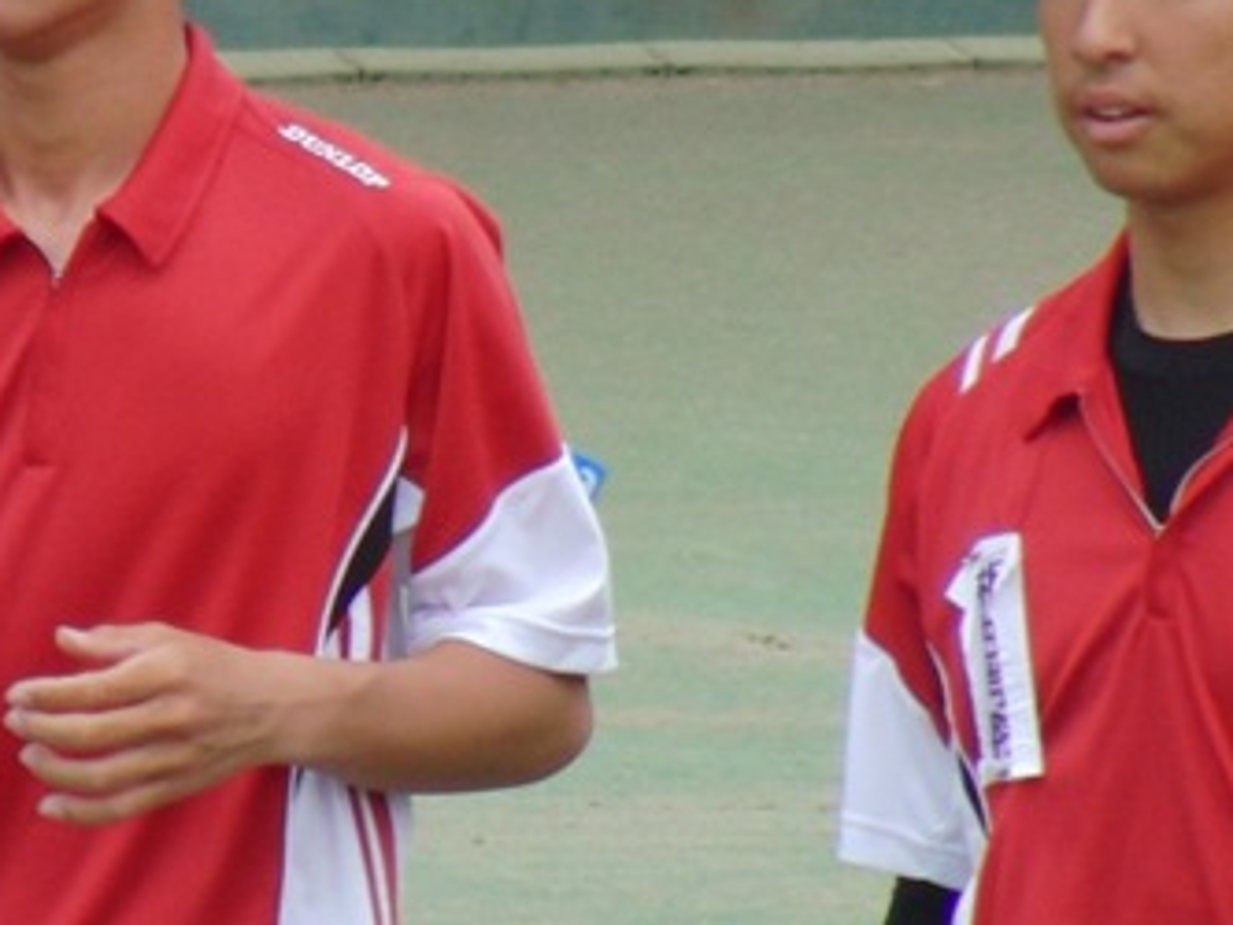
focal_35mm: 999
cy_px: 337
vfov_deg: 1.5
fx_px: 35597
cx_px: 559
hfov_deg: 2.0
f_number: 4.5
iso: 100
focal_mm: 92
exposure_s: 1/500
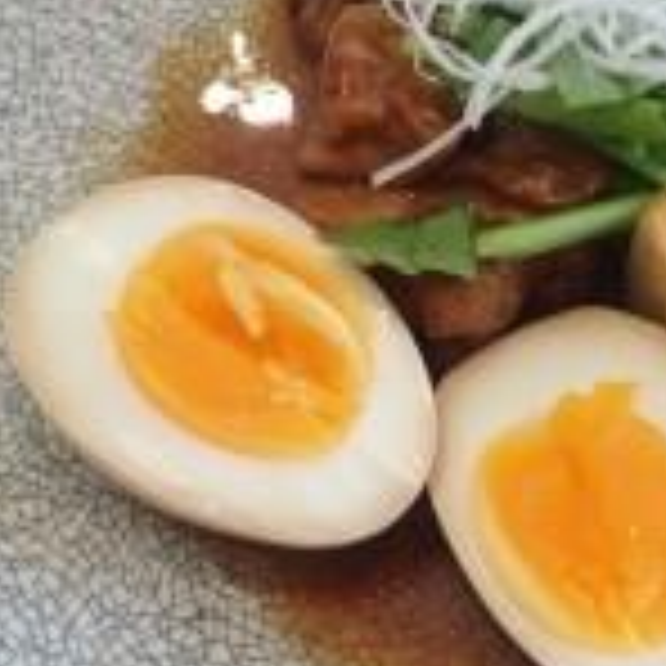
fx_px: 1458
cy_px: 382
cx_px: 594
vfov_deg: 25.7
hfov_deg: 25.0
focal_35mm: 67
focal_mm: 4.5
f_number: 2
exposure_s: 1/125
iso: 125
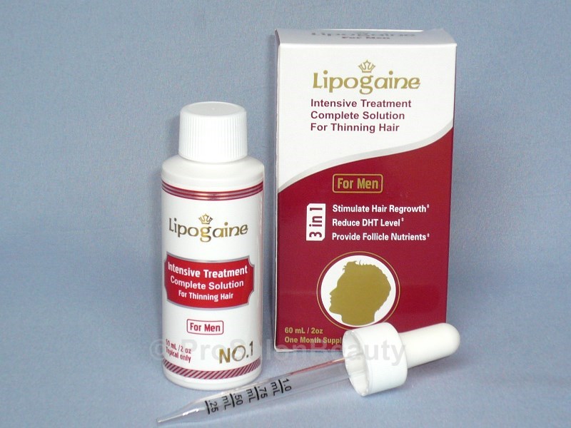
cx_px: 286
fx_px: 1551
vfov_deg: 15.7
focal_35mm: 94
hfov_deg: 20.9
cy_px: 214
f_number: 4.1
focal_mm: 10.3
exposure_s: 1/40
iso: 100
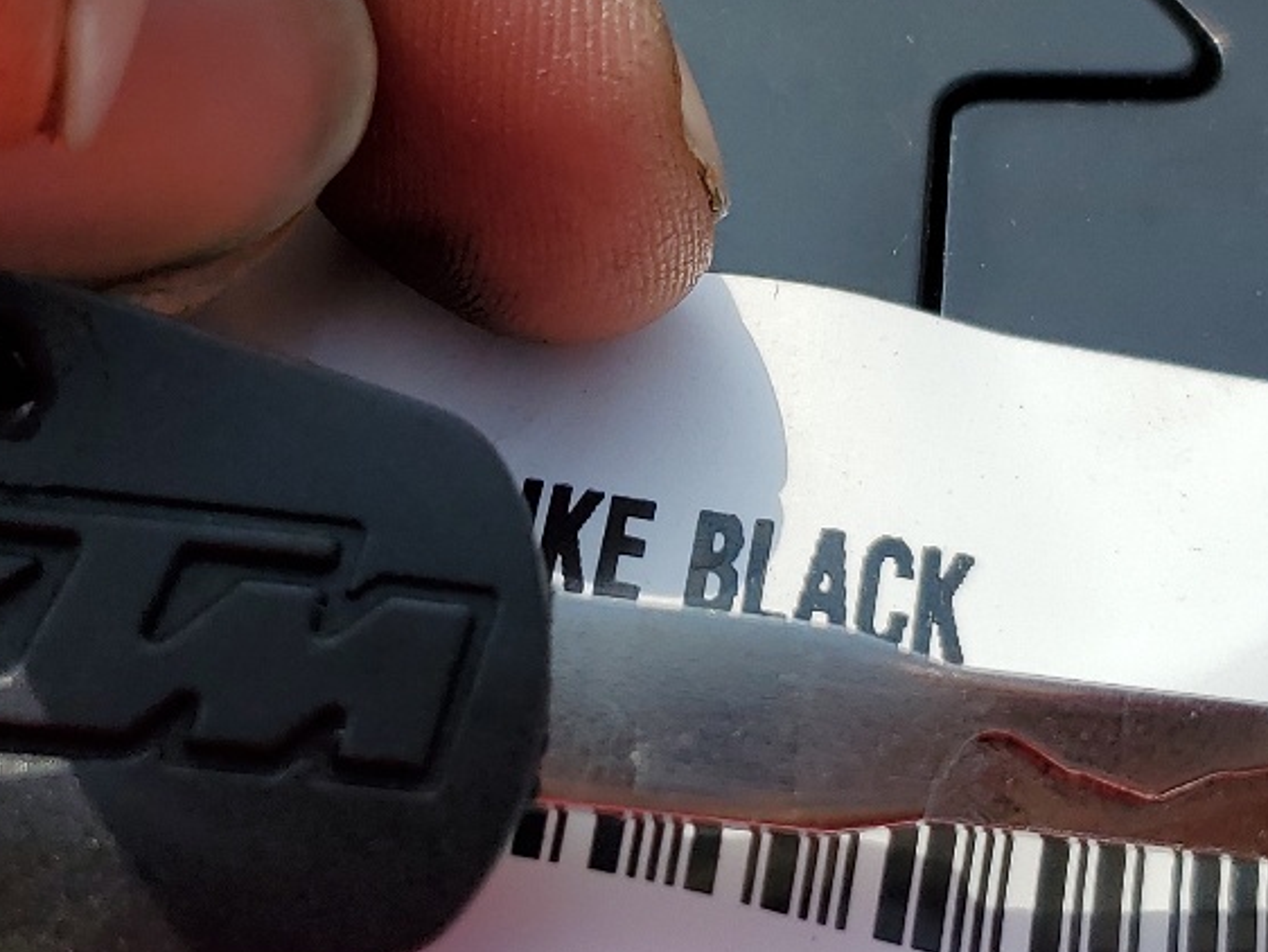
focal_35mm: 74
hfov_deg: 26.3
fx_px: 2712
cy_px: 422
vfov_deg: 19.9
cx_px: 580
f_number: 1.5
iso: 50
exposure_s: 1/5000
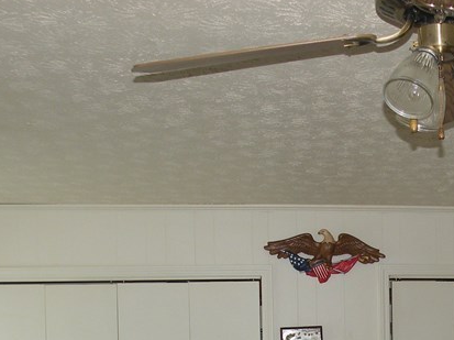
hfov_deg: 27.6
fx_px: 878
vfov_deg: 20.4
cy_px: 413
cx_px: 434
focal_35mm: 67
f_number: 2.8
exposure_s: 1/47.5
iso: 64
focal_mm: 4.7
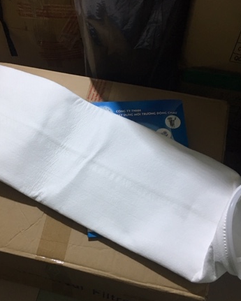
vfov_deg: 43.8
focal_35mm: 42
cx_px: 98
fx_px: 374
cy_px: 161
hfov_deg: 35.6
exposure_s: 1/17
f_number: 2.2
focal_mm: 4.15
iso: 80
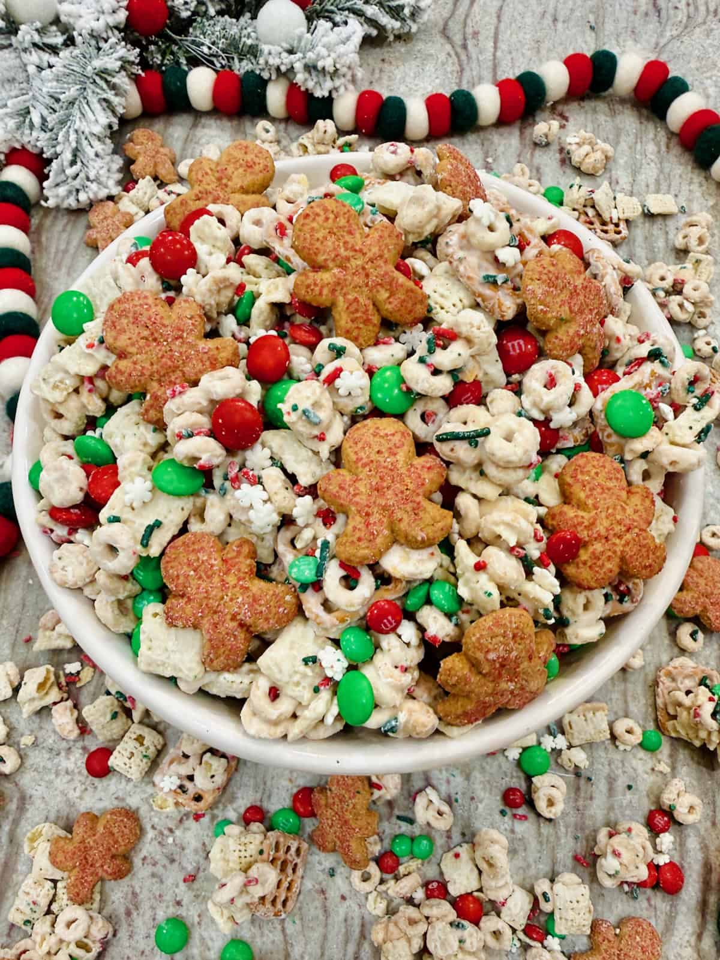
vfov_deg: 71.6
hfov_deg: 56.8
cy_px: 480
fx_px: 666
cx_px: 360
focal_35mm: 24
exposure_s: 1/30
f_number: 2.2
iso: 80
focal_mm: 2.2
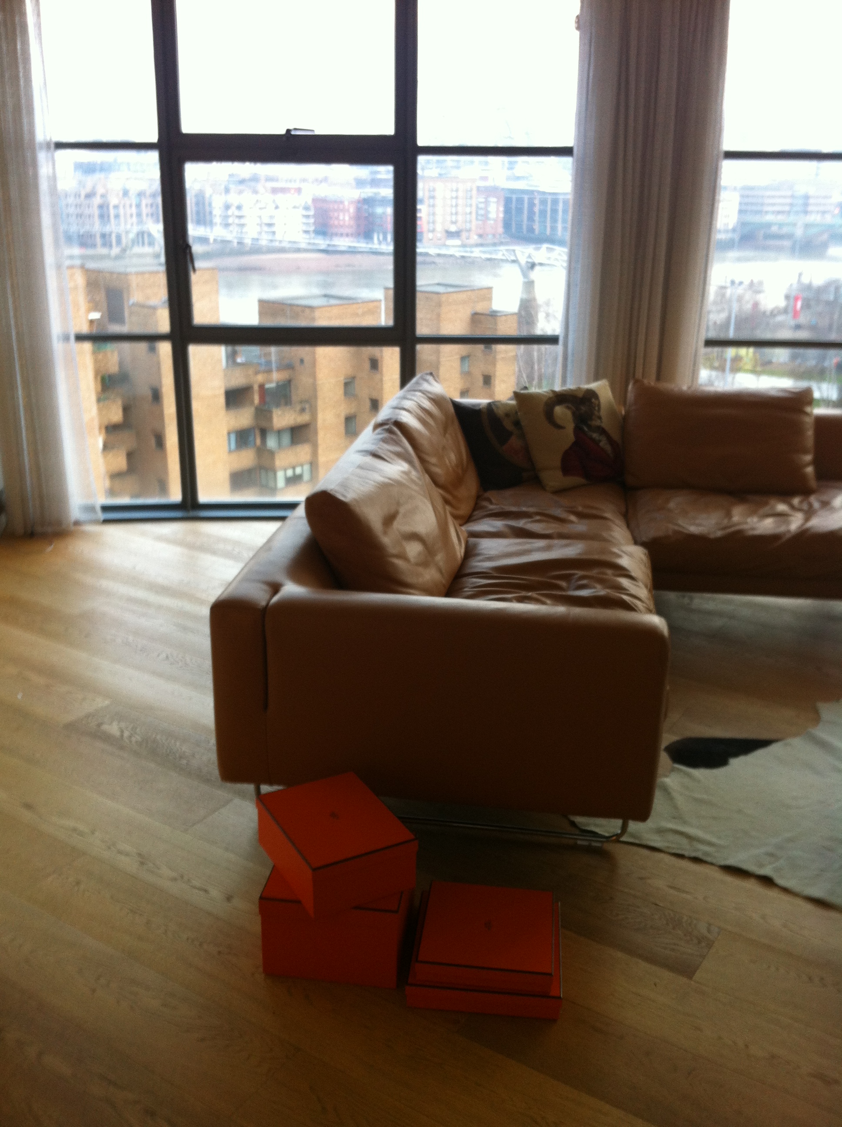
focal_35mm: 35
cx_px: 421
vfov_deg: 52.7
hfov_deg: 40.6
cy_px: 564
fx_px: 1138
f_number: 2.8
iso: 80
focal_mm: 3.85
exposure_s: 1/24
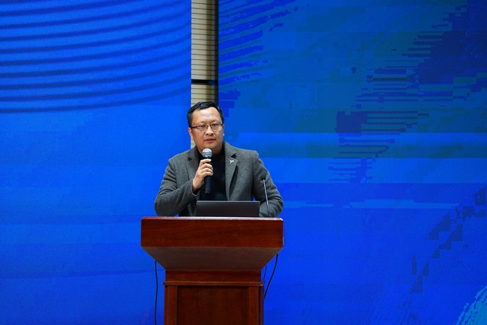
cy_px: 162
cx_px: 244
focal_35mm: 206
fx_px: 2786
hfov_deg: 10.0
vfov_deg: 6.7
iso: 3200
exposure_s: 1/250
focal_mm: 206
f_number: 5.6
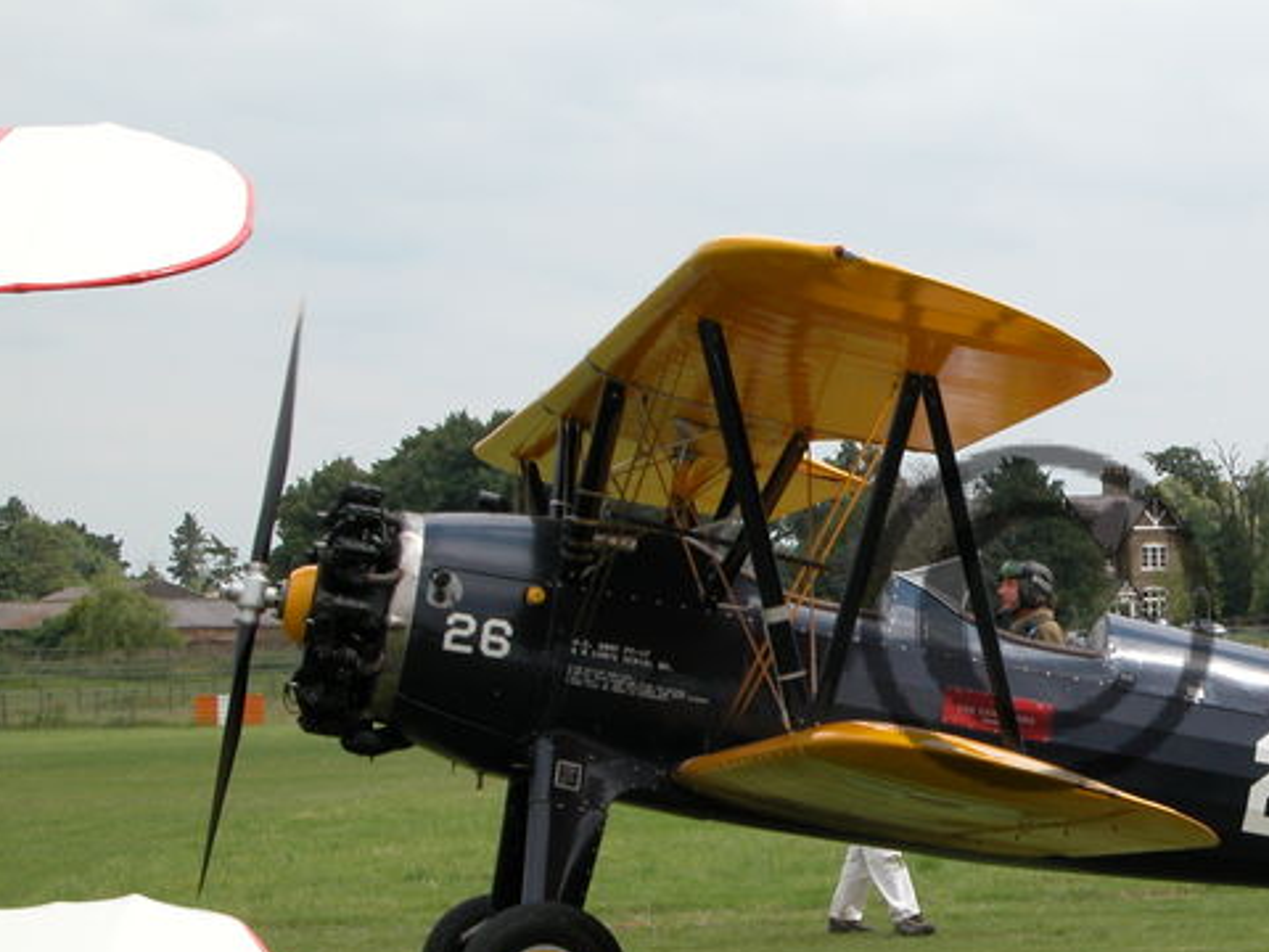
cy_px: 619
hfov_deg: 15.1
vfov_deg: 11.4
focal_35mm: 130
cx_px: 1036
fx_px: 4766
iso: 100
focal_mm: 19.9
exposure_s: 1/263
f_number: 6.8
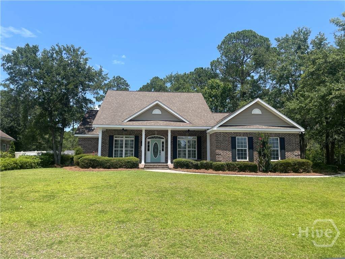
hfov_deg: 67.3
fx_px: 259
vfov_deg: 53.1
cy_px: 130
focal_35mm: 26
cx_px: 172
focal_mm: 4.2
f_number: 1.6
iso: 50
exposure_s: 1/3300
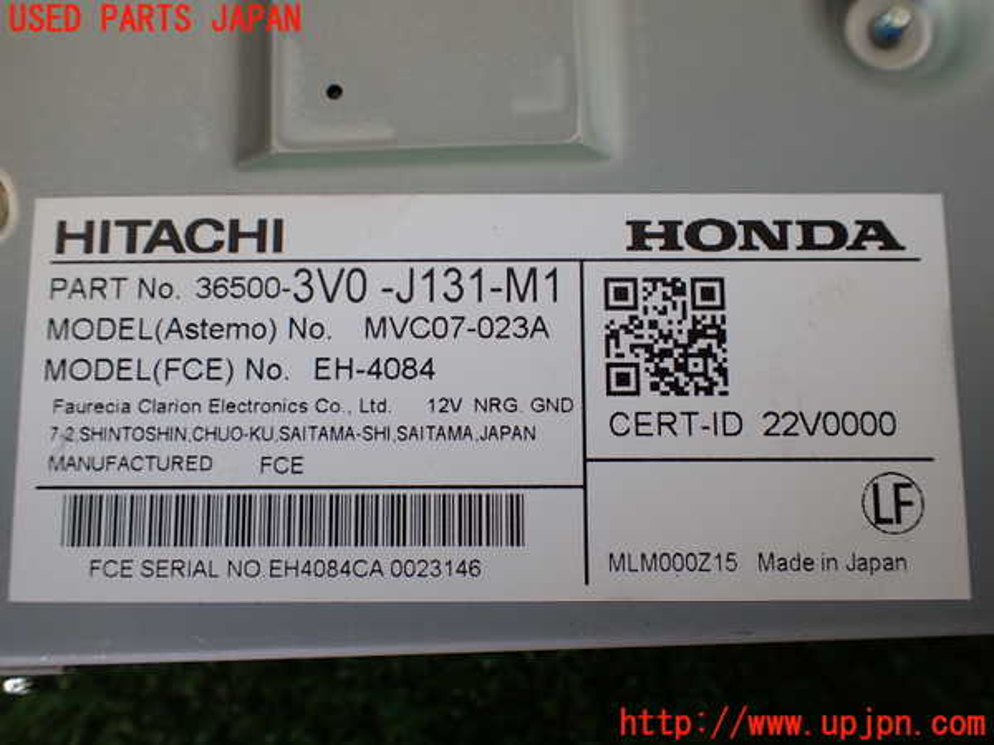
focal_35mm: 30
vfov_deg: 46.8
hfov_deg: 60.0
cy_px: 372
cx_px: 497
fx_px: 861
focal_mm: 5.4
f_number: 2.3
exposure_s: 1/125
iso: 200
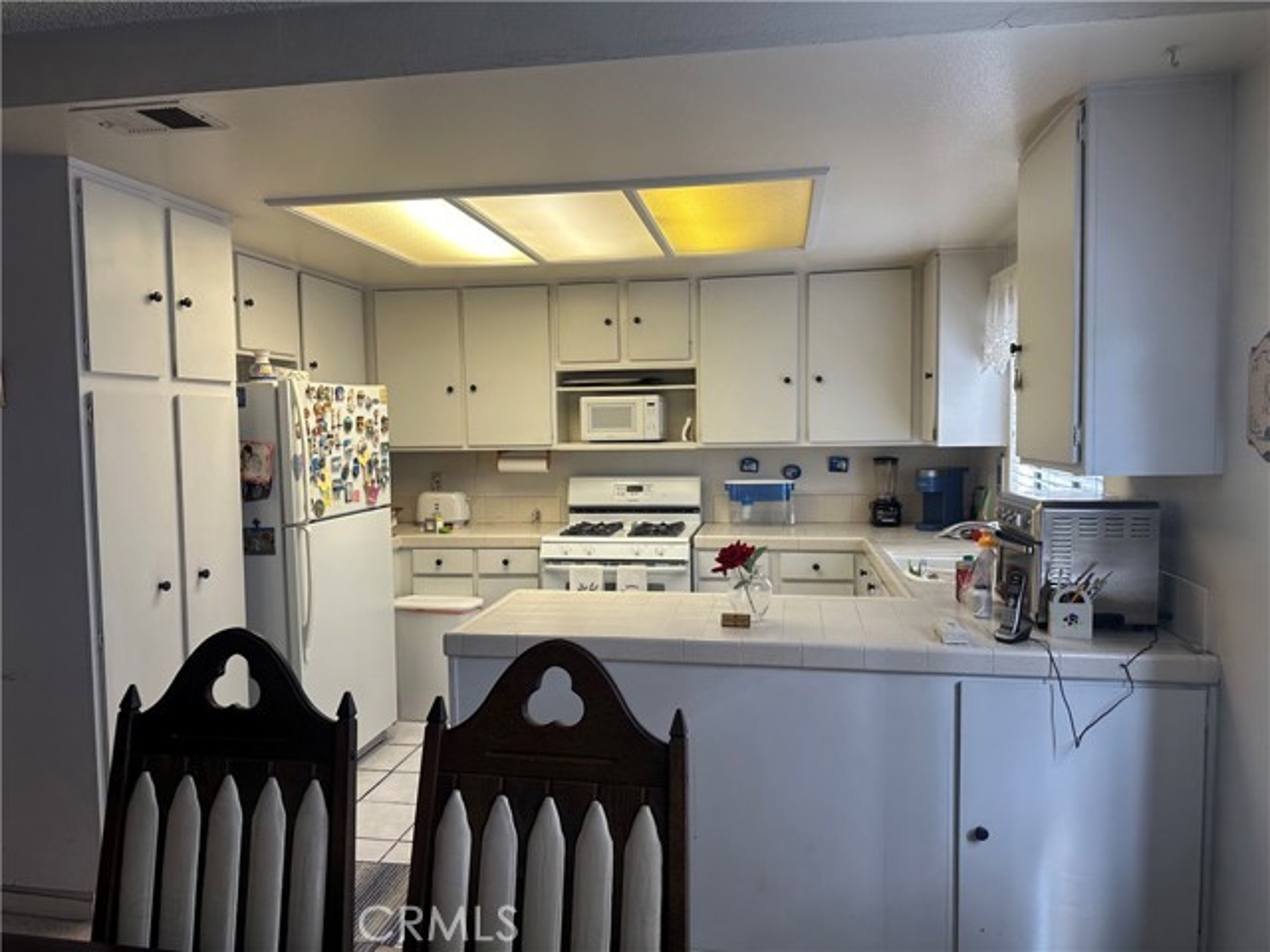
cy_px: 476
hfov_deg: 71.6
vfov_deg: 56.8
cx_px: 635
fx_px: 881
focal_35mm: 24
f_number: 1.78
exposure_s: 1/120
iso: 100
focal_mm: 6.86
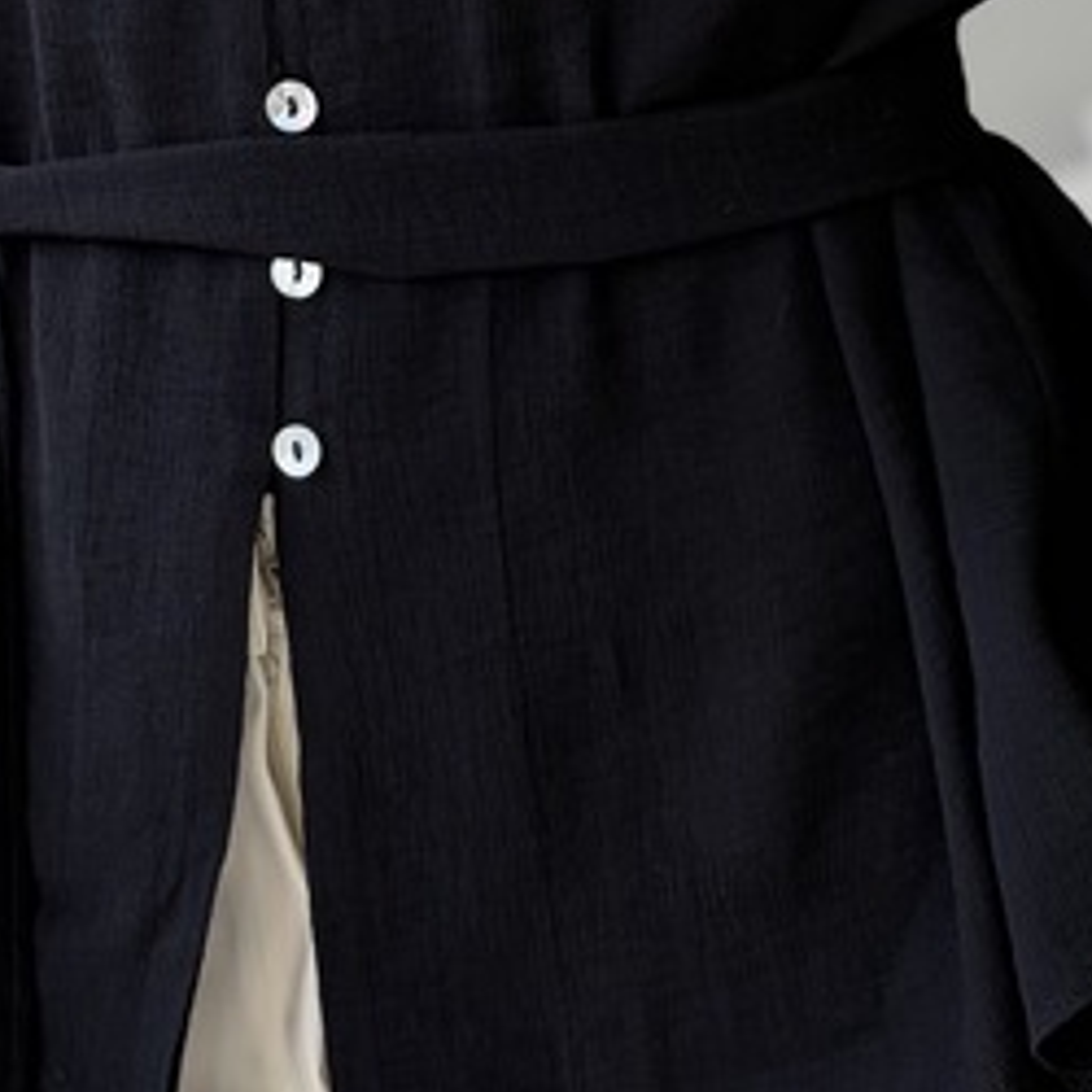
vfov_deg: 18.9
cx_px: 550
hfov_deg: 18.9
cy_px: 620
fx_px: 3284
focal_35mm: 92
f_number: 1.6
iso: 32
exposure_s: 1/135
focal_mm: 5.96
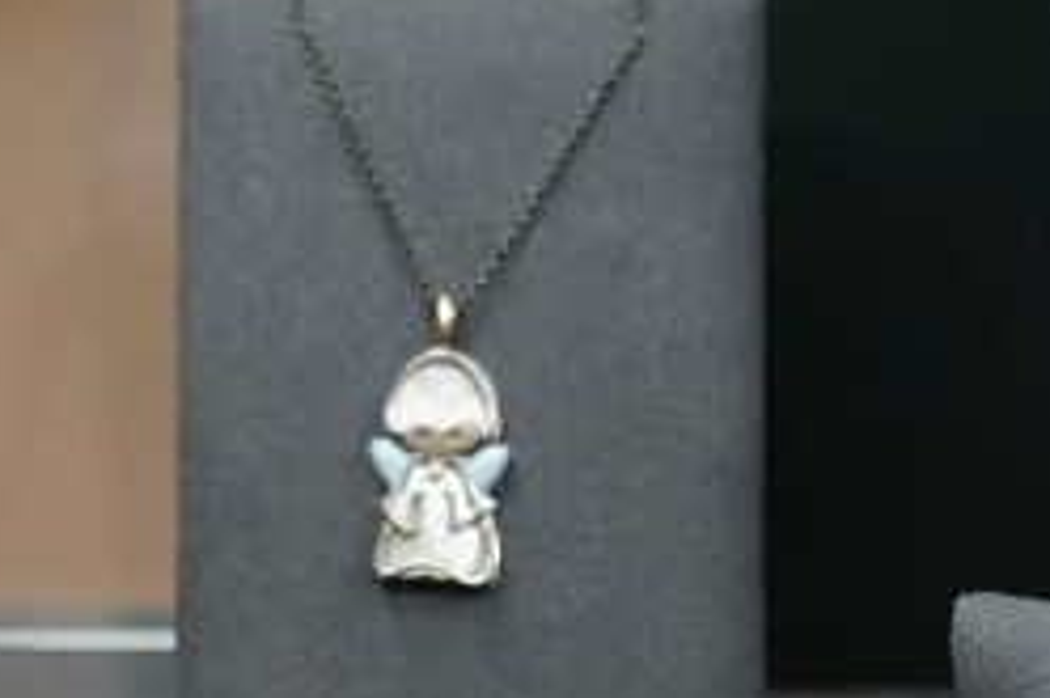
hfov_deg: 6.0
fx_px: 9912
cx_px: 1152
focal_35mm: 340
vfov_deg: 4.0
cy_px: 874
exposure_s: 1/160
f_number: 4.5
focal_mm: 55
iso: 800
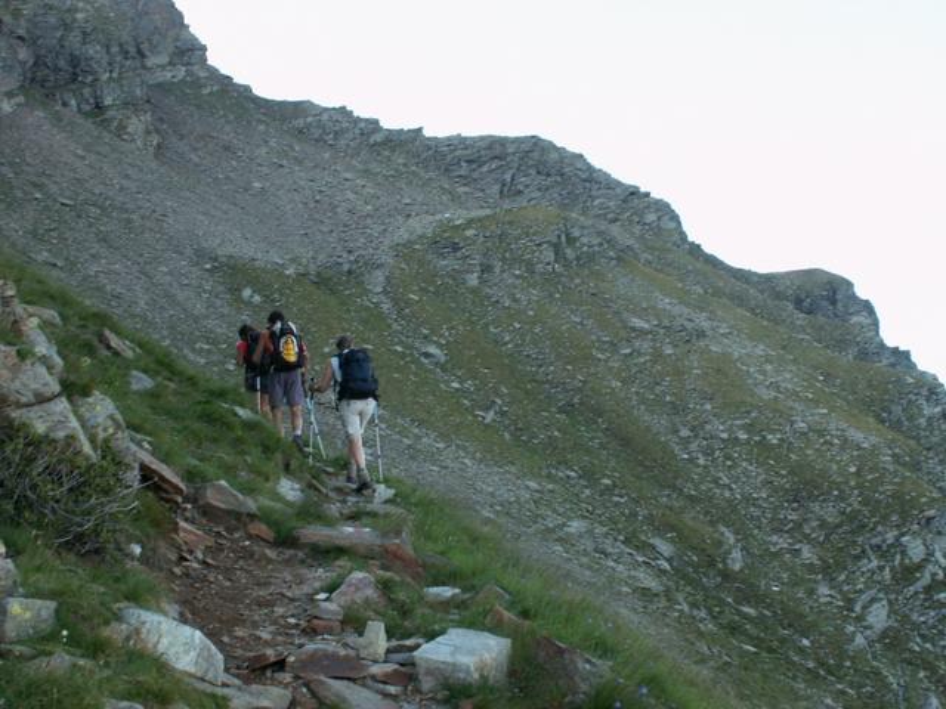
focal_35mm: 50
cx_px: 473
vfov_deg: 29.1
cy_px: 354
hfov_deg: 38.2
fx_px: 1366
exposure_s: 1/40
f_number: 4.5
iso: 50
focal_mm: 8.25
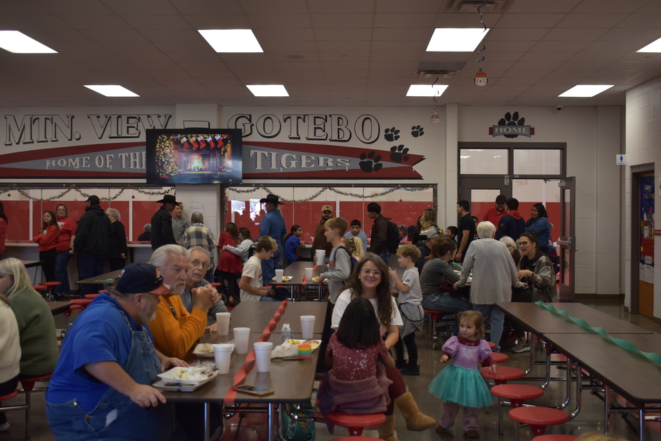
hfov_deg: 45.0
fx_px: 799
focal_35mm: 44
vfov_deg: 30.9
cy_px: 220
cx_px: 330
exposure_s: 1/60
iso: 400
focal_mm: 29
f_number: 4.2
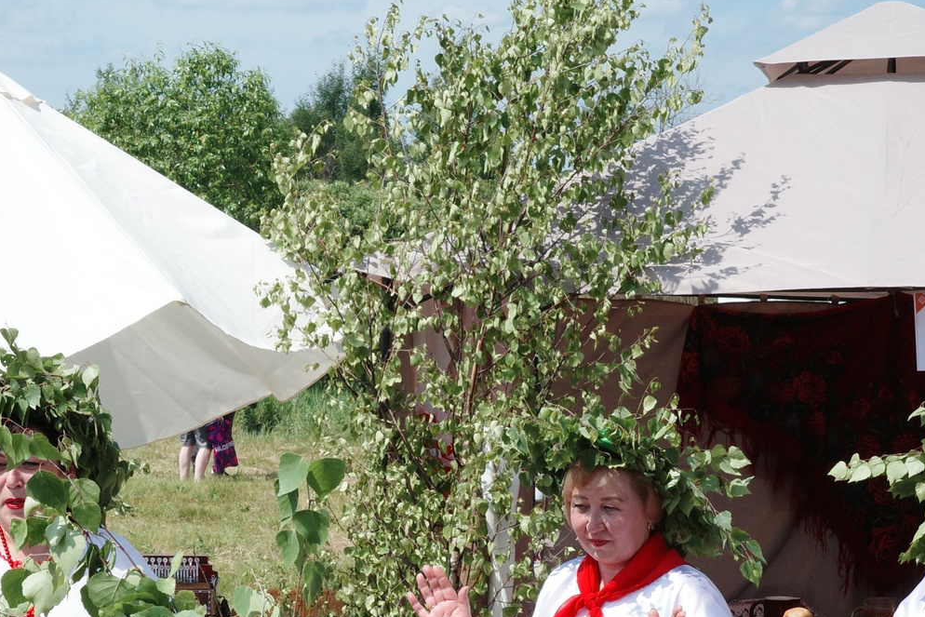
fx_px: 2647
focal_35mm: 103
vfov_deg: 13.2
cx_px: 264
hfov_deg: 19.7
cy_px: 522
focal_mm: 26
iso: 640
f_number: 11
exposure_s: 1/500
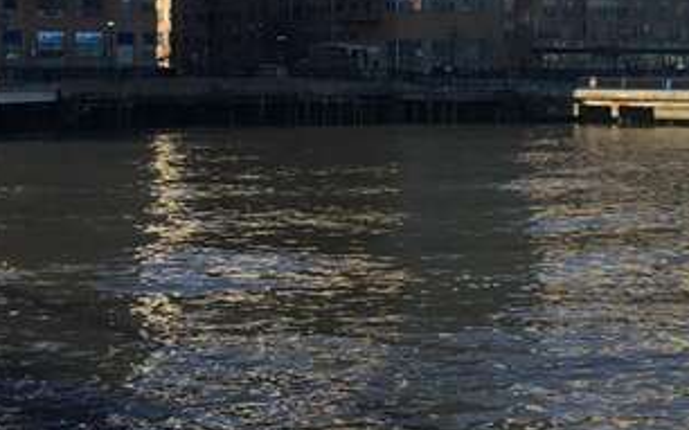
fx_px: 1614
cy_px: 83
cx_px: 565
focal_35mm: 86
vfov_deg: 15.1
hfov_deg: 23.7
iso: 25
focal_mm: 3.3
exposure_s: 1/858
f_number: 2.4
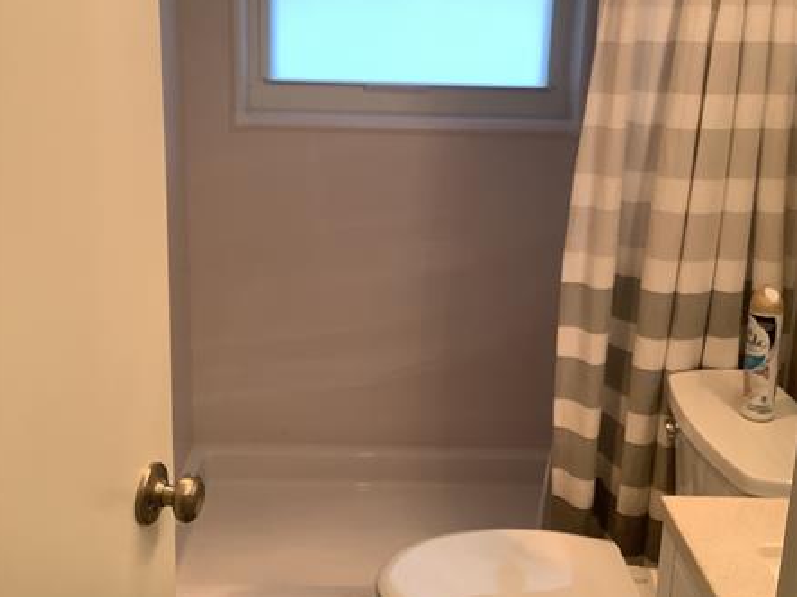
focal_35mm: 42
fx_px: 967
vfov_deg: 34.2
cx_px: 394
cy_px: 241
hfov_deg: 44.8
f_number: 2.4
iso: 64
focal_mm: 3.3
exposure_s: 1/100
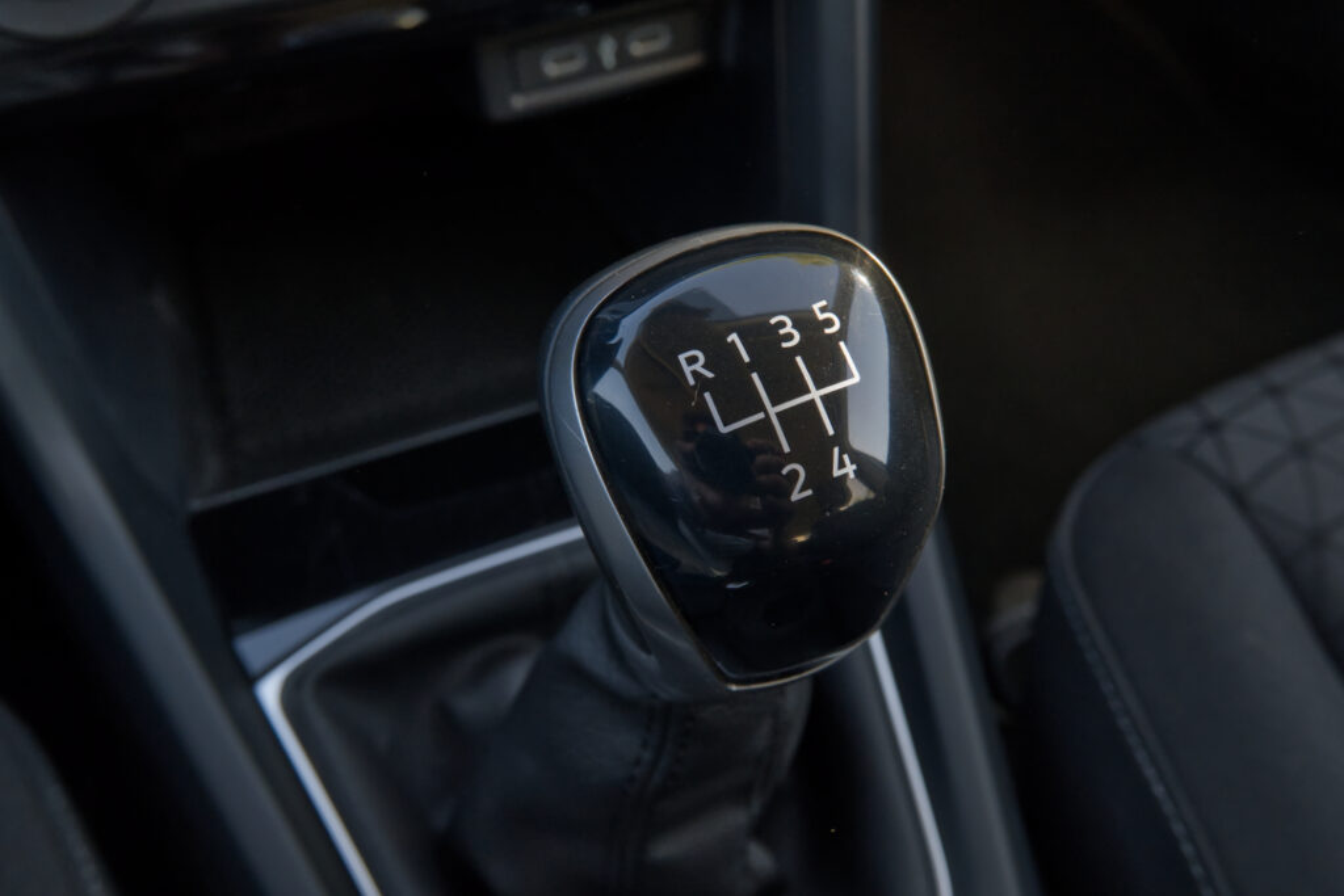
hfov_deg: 54.4
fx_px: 1307
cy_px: 448
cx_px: 672
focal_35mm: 35
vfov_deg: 37.9
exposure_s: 1/100
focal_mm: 23.5
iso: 2000
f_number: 8
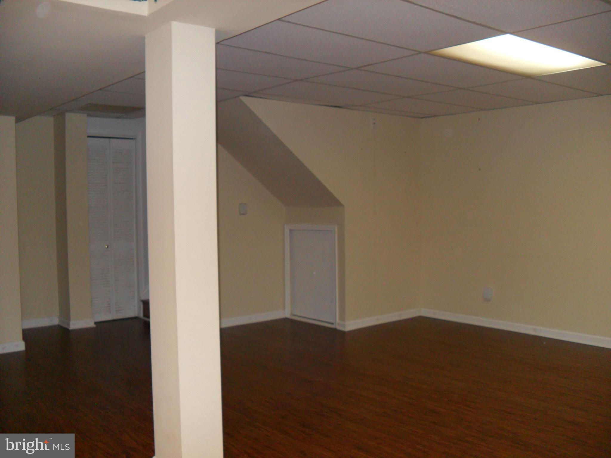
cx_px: 306
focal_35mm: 35
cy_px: 229
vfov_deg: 40.7
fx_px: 618
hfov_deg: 52.6
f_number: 3
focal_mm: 6.3
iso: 200
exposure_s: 1/45
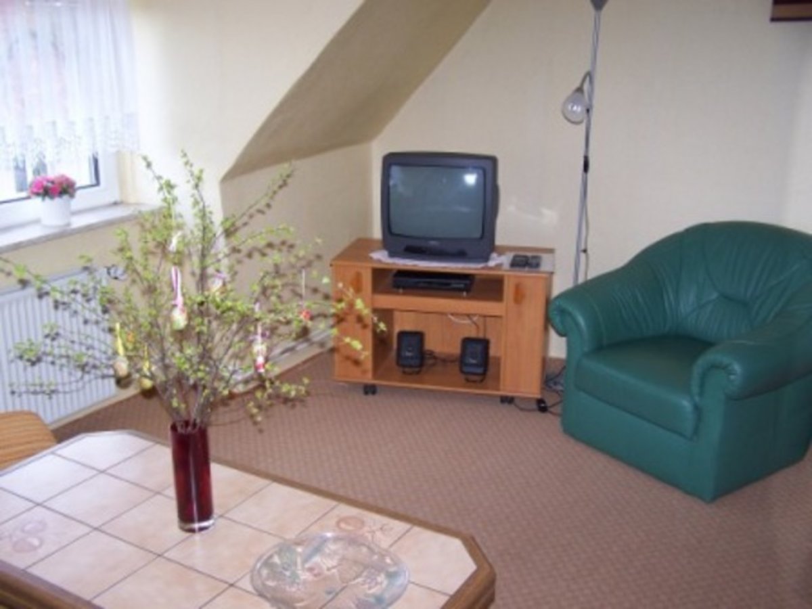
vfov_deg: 37.7
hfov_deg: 49.0
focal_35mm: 38
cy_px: 304
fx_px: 891
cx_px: 406
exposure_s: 1/60
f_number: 2.8
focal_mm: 6.3
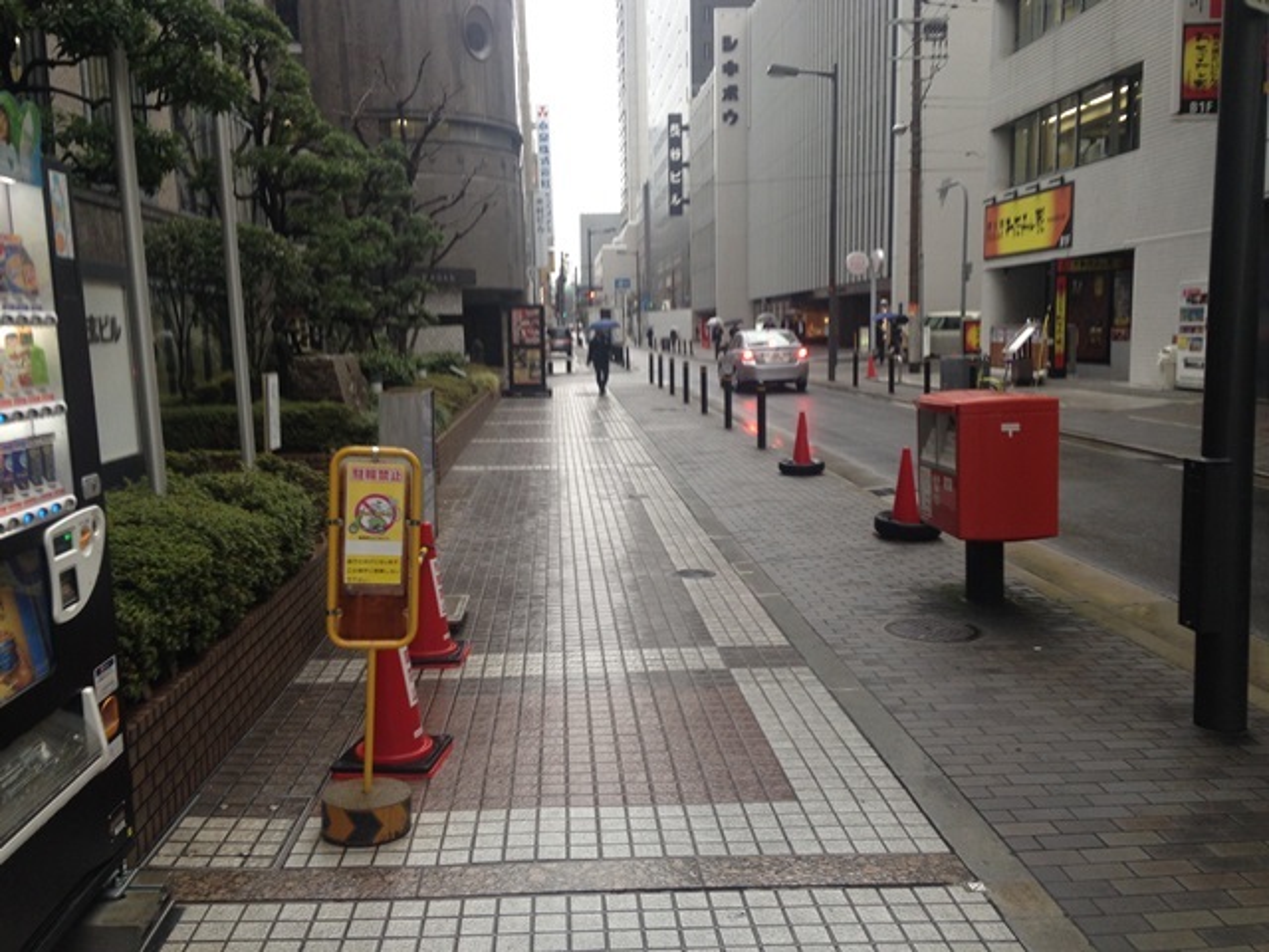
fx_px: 1210
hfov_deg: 55.4
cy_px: 476
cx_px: 634
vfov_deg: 42.9
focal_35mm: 33
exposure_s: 1/60
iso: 64
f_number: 2.4
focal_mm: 4.12
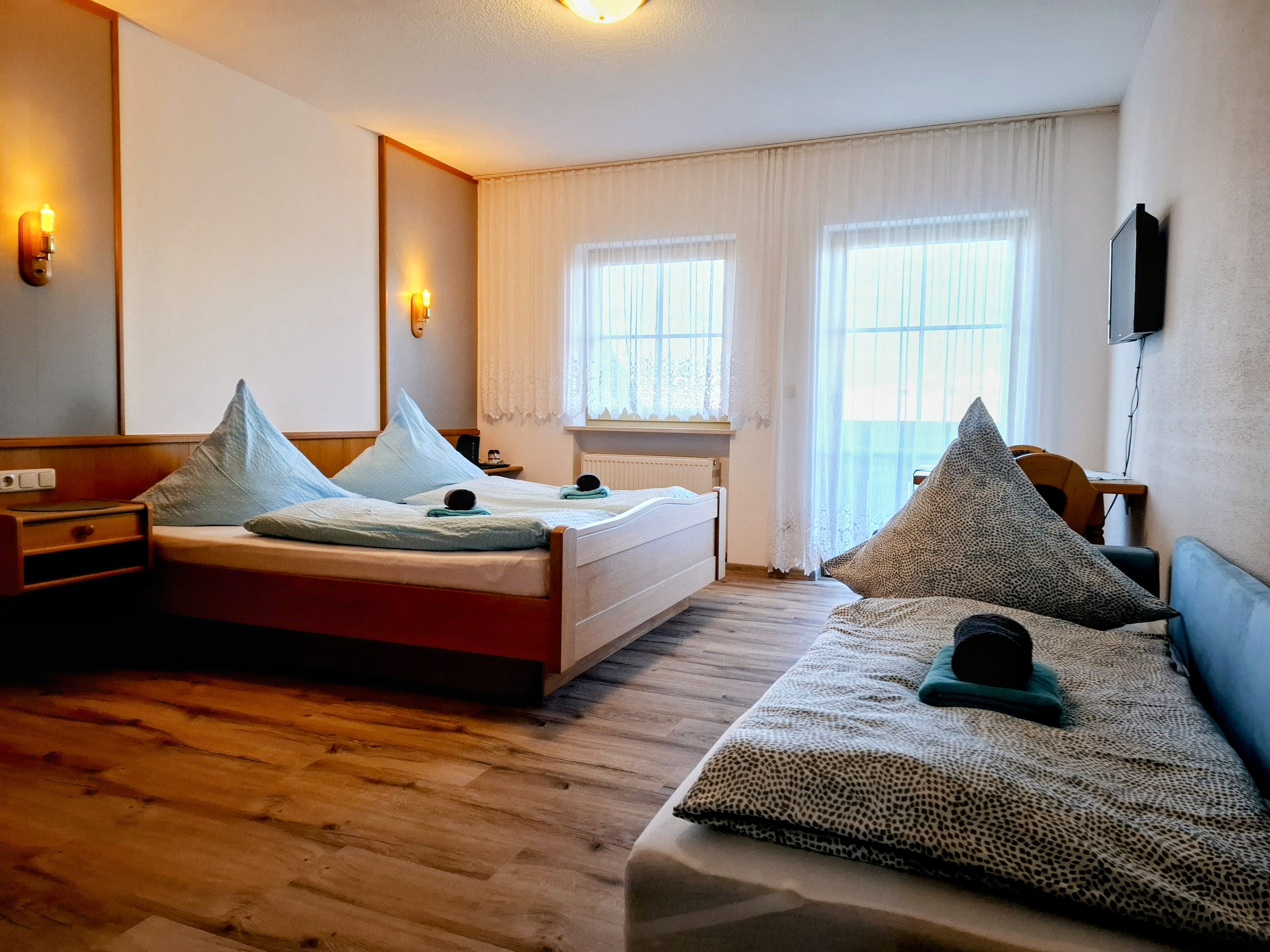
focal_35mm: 23
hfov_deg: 73.9
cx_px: 635
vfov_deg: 58.9
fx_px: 844
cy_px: 476
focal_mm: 5.54
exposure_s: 1/120
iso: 200
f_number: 1.8
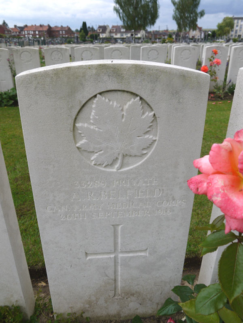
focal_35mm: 28
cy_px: 162
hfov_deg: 49.8
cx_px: 122
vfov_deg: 63.4
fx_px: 262
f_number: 7.1
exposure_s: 1/400
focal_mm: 14
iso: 160
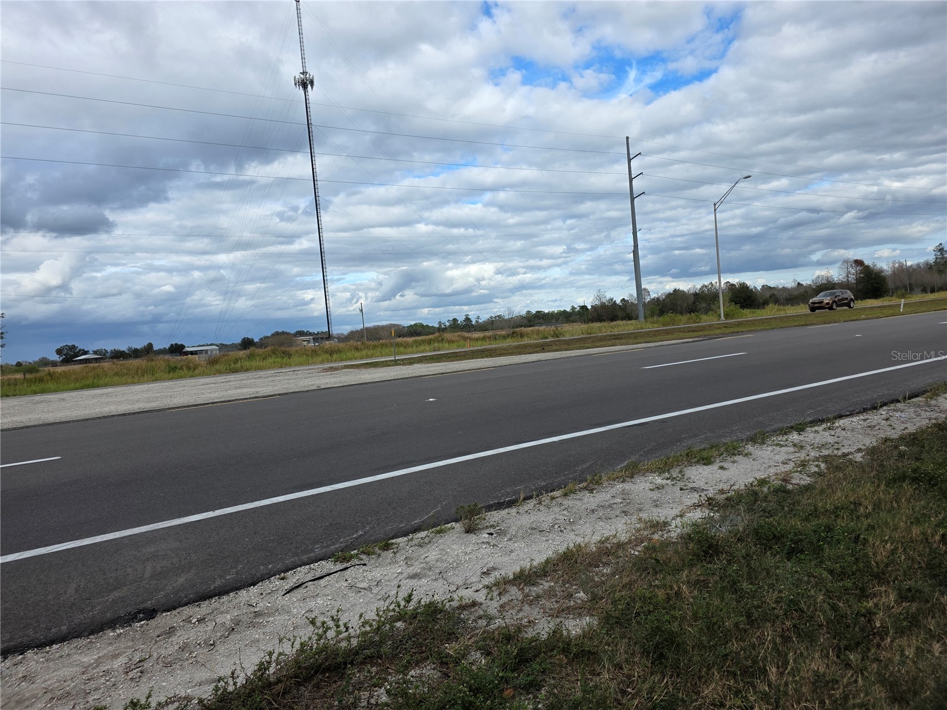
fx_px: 629
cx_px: 474
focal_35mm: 23
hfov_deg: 73.9
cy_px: 355
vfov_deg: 58.9
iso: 80
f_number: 1.7
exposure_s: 1/4889
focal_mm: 6.3
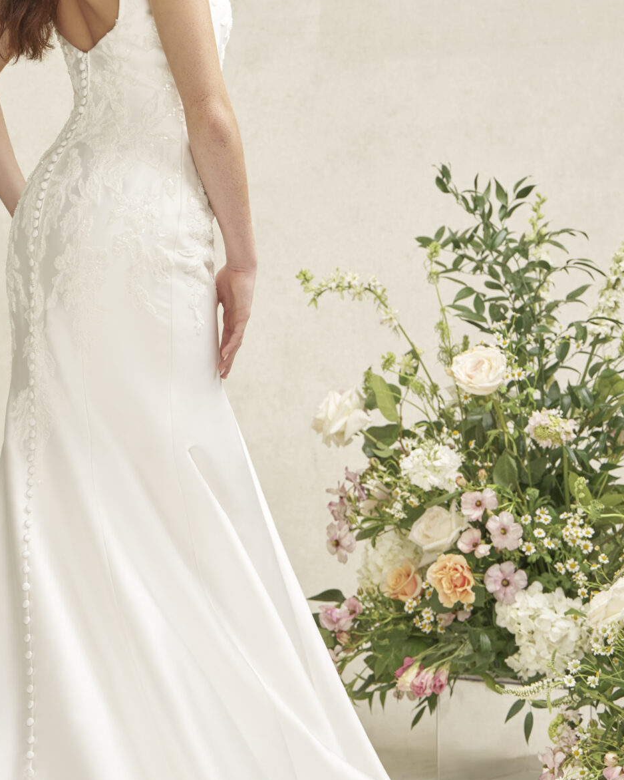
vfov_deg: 11.8
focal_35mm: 164
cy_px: 319
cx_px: 85
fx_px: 3785
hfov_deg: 9.4
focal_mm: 80
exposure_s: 1/125
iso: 400
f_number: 5
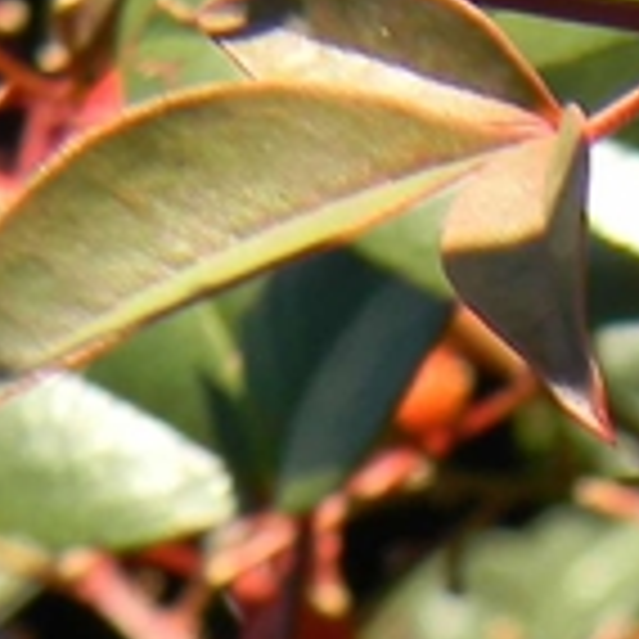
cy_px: 1674
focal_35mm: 268
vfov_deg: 6.2
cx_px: 1706
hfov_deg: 6.2
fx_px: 5597
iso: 80
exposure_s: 1/144
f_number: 4.1
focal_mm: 10.1
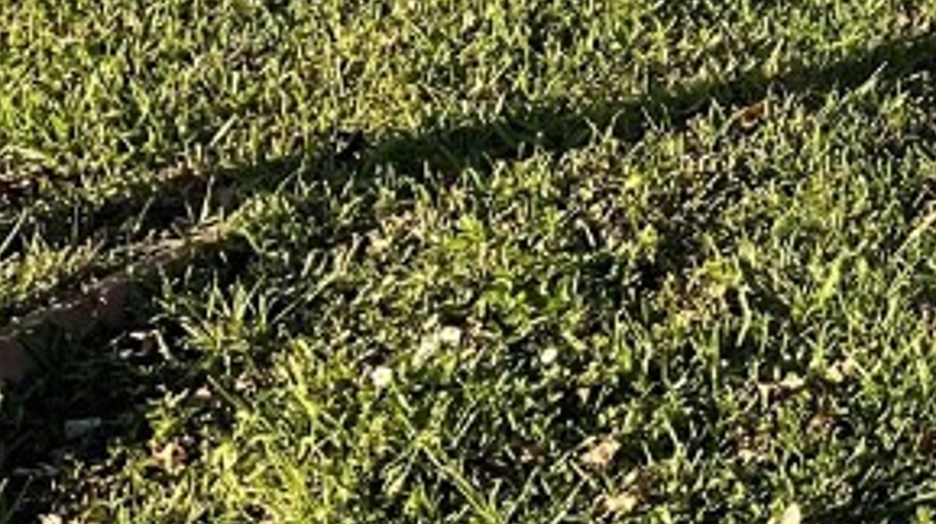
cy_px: -660
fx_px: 2777
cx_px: 1593
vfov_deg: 9.7
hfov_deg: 16.5
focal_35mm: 112
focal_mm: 3
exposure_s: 1/792
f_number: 1.8
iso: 16
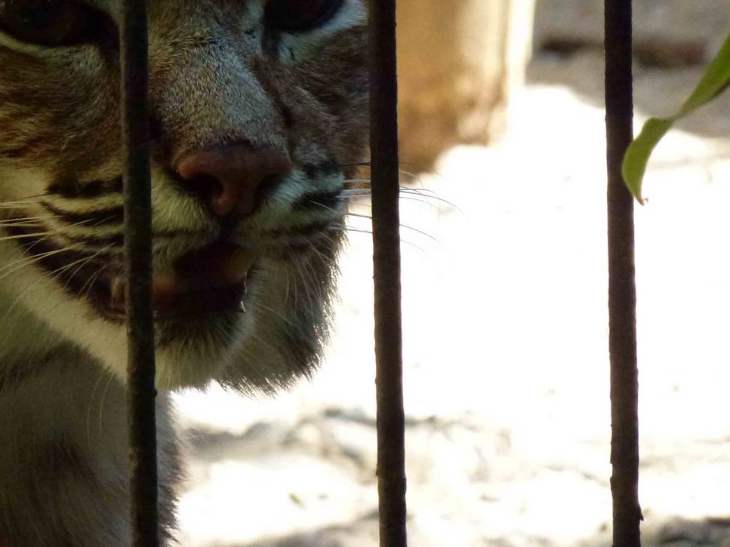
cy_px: 102
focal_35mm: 354
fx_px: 7464
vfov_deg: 4.2
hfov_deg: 5.6
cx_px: 131
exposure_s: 1/200
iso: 640
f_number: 5.5
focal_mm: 38.3
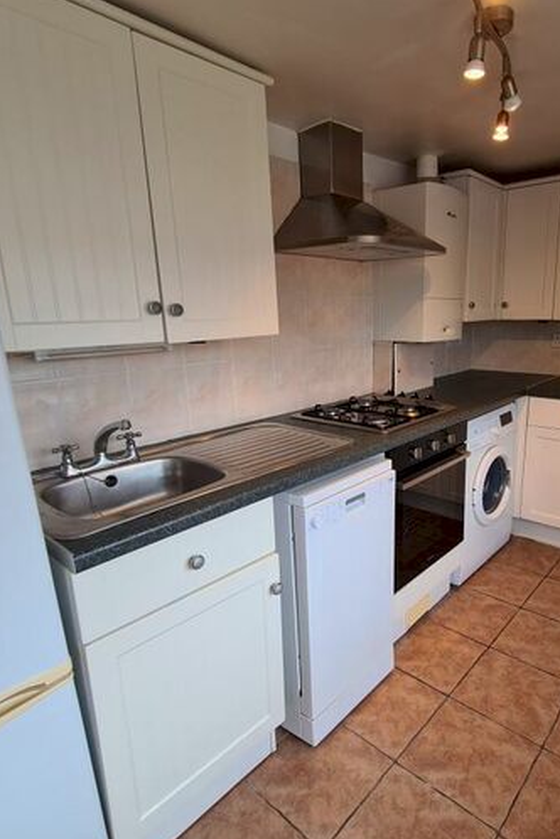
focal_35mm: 19
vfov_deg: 86.9
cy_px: 436
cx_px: 359
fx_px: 443
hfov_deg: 63.4
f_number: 2.2
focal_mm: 2.2
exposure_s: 1/100
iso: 100
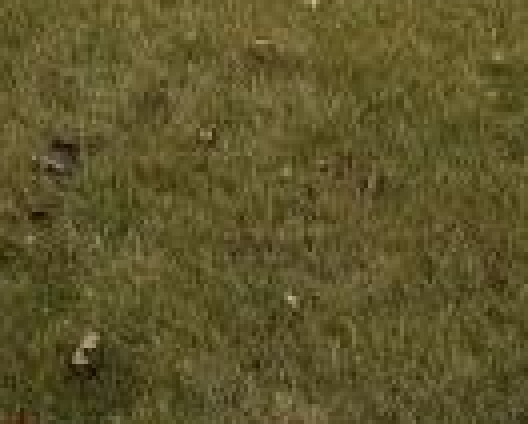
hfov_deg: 11.2
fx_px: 2660
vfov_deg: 7.9
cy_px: -836
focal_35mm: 170
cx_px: 32
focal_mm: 6.76
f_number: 1.78
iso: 64
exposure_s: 1/199
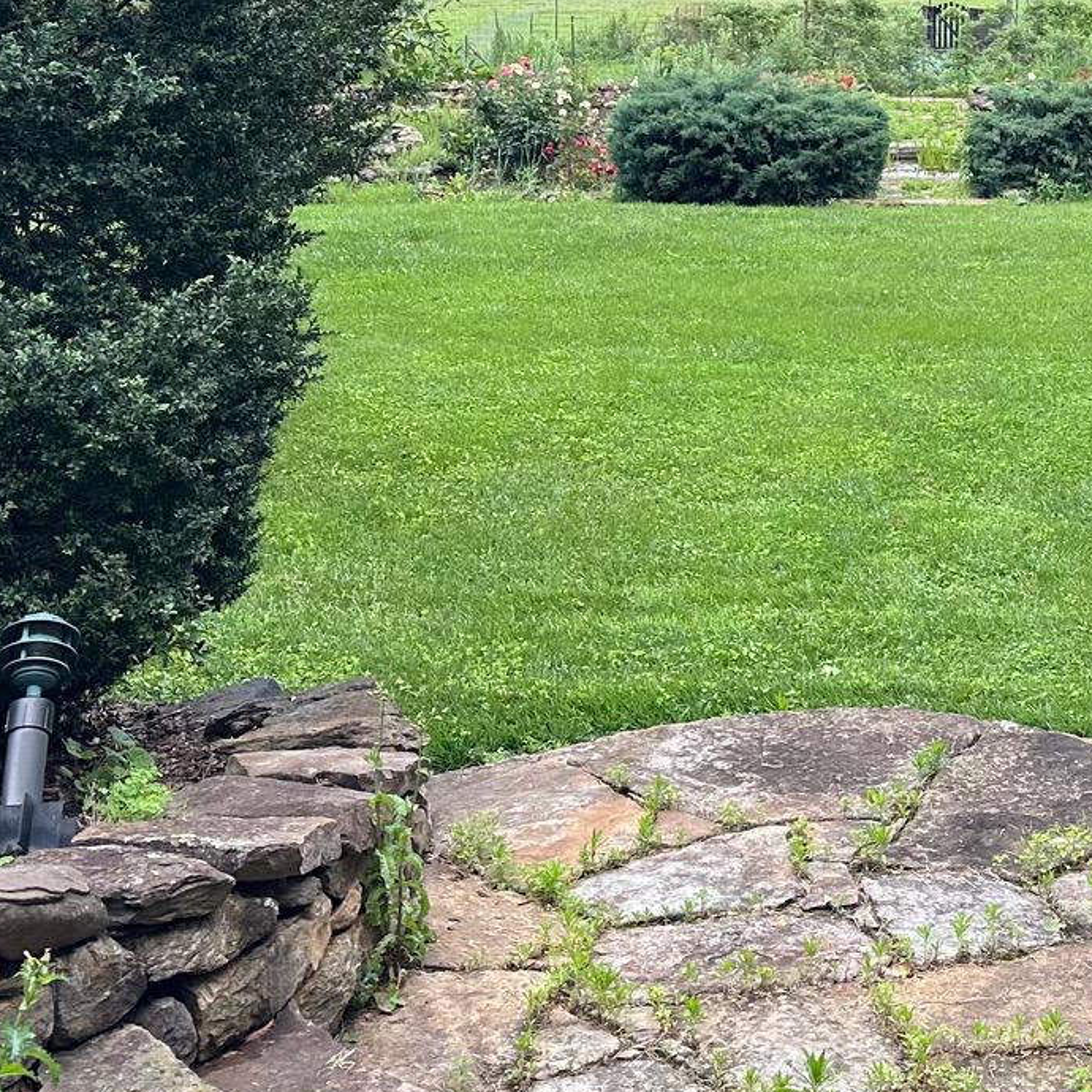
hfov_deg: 26.5
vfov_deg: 26.1
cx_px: 959
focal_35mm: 63
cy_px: 51
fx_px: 2248
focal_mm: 6.86
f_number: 1.78
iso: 80
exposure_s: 1/729
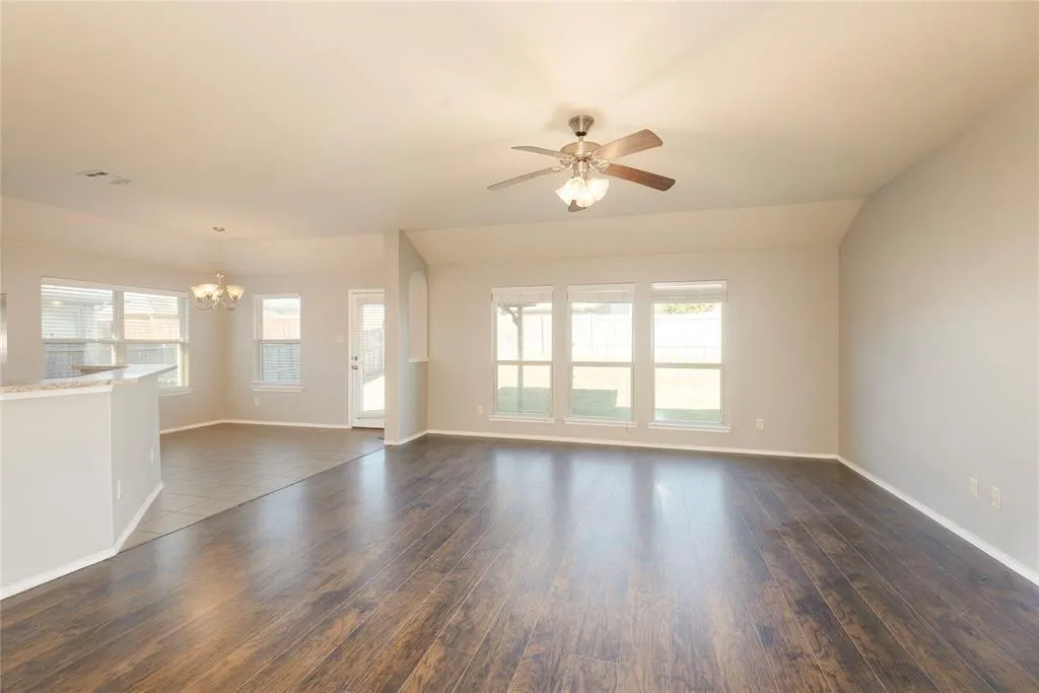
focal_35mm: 16
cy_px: 346
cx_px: 520
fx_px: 462
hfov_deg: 96.7
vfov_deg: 73.8
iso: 100
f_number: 7.1
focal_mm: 16
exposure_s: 1/6
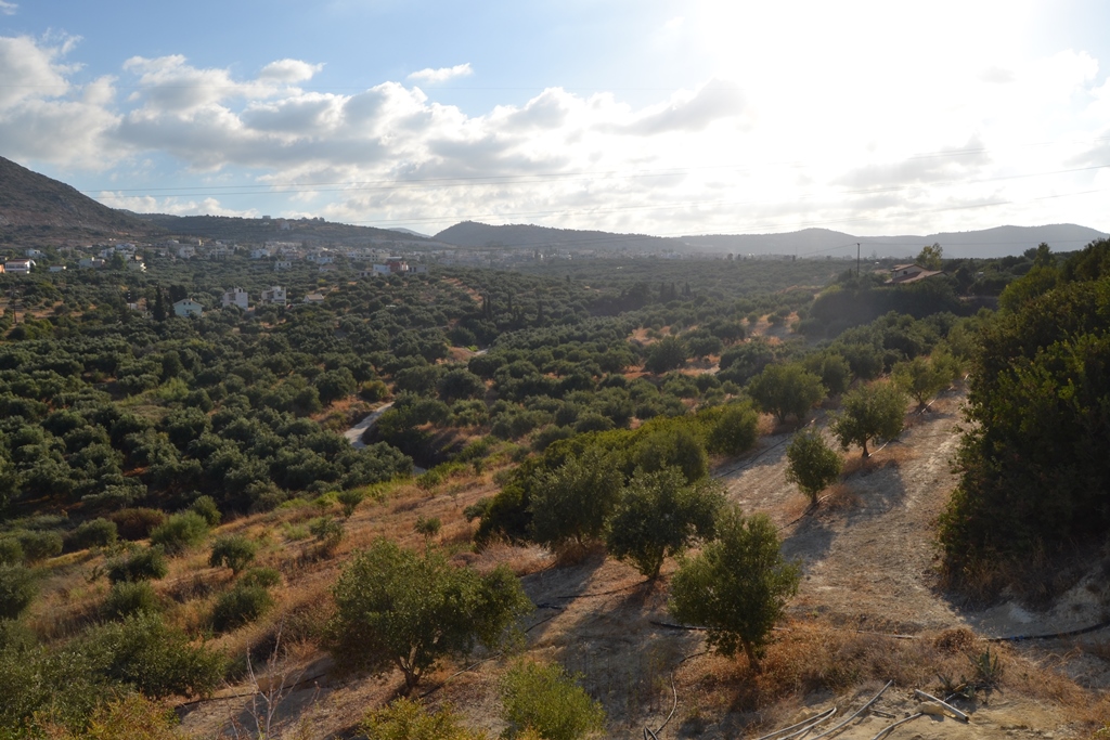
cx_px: 555
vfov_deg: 47.9
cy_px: 370
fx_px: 833
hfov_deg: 67.4
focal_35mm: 27
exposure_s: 1/200
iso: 100
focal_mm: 18
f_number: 11
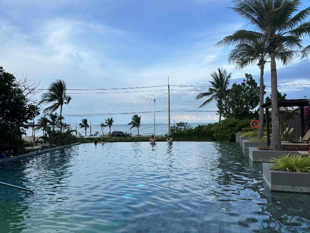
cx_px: 155
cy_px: 116
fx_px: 215
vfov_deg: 56.8
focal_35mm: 24
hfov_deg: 71.6
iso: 80
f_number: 1.78
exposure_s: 1/1721
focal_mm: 6.86
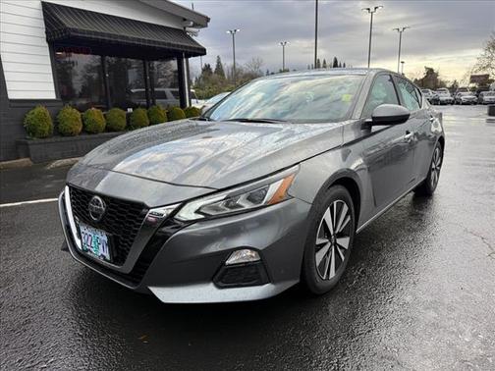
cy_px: 186
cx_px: 248
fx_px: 343
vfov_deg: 56.8
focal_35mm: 24
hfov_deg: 71.6
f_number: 1.78
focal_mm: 6.76
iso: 80
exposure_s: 1/1230
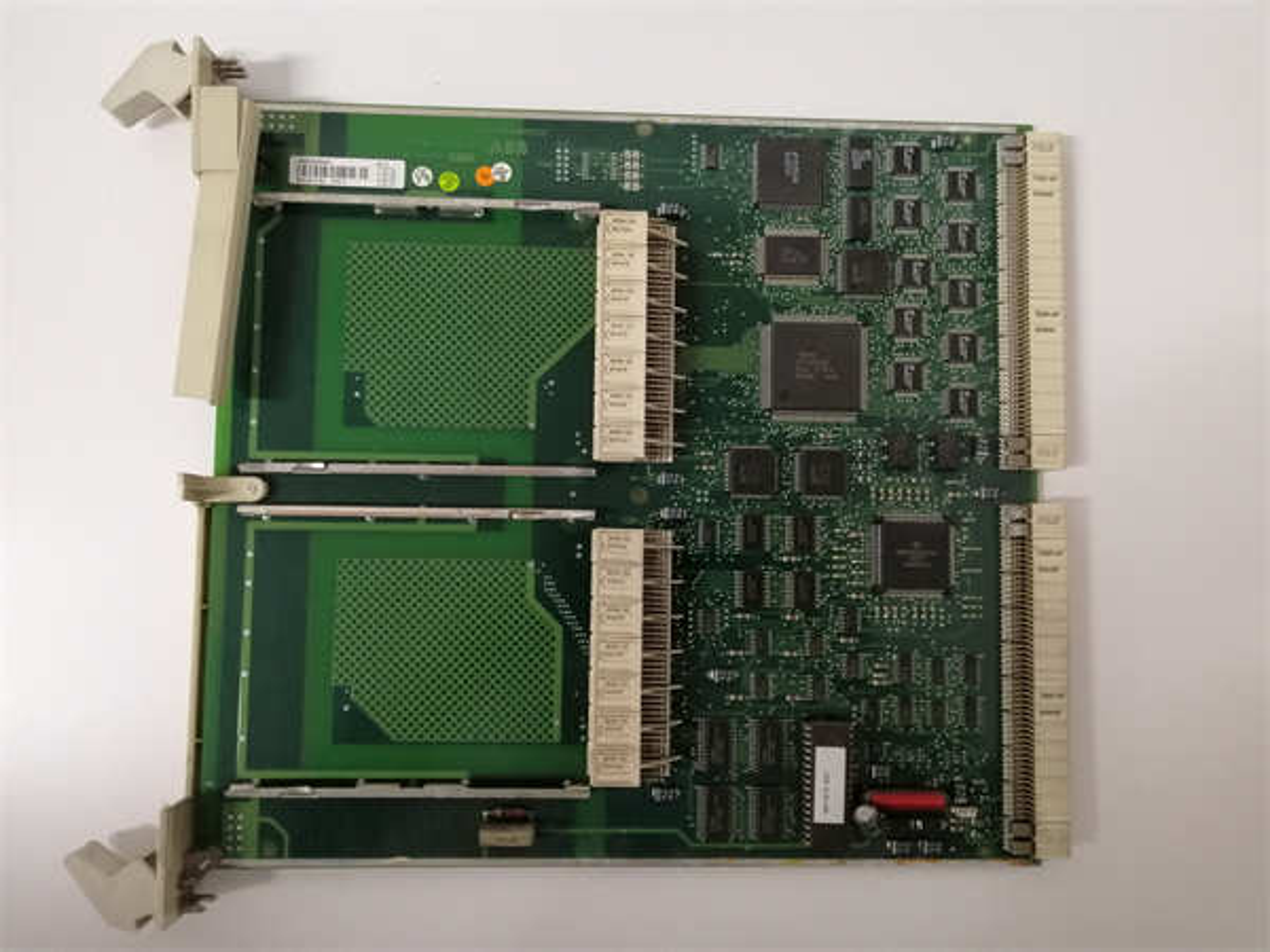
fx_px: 954
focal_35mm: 26
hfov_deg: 67.3
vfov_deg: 53.1
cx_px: 635
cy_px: 476
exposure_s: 1/33.3
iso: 400
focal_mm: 3.81
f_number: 2.2
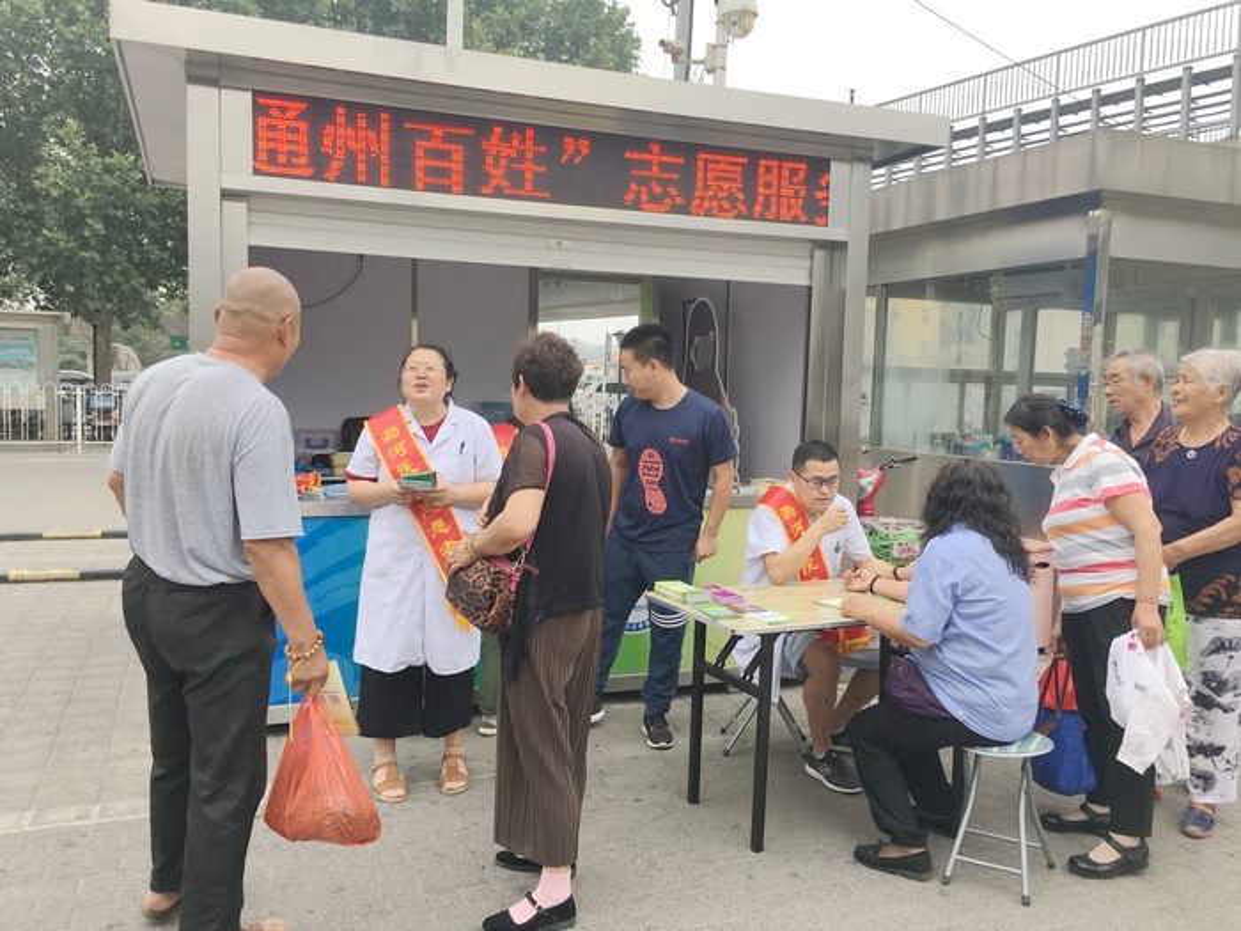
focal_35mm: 29
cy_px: 466
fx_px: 1040
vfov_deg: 48.2
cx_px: 620
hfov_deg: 61.7
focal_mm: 4.15
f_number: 2.2
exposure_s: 1/416
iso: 25
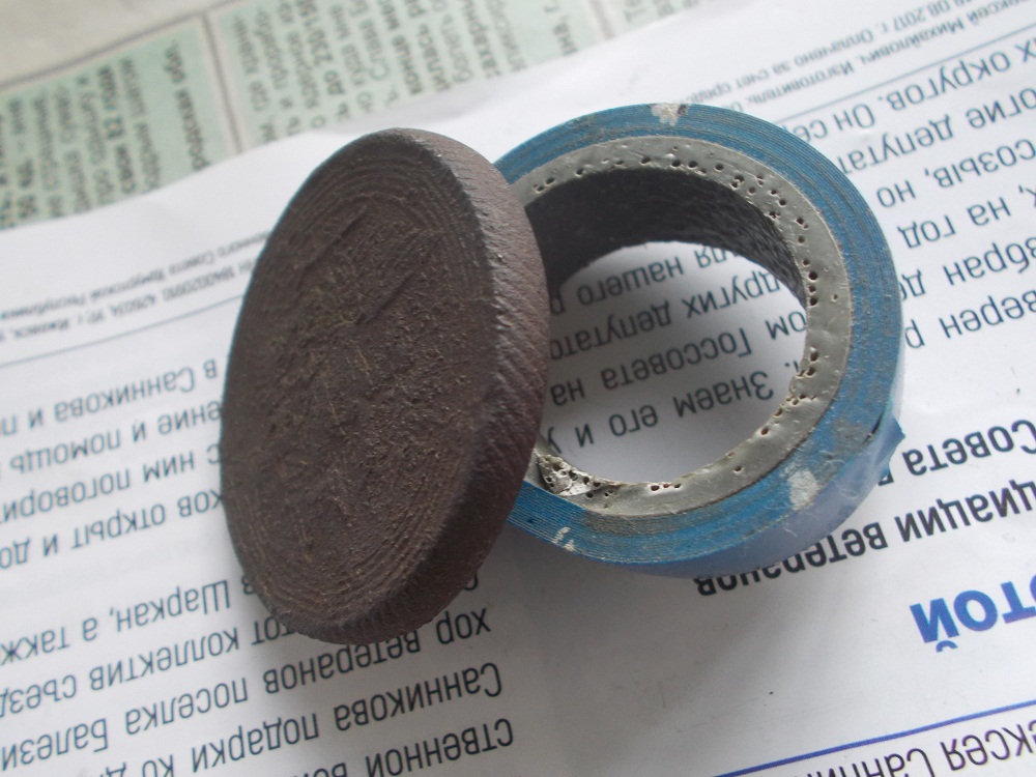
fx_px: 898
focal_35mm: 30
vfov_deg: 46.8
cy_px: 388
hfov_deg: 60.0
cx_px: 518
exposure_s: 1/13
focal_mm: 5.3
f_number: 3.4
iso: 200
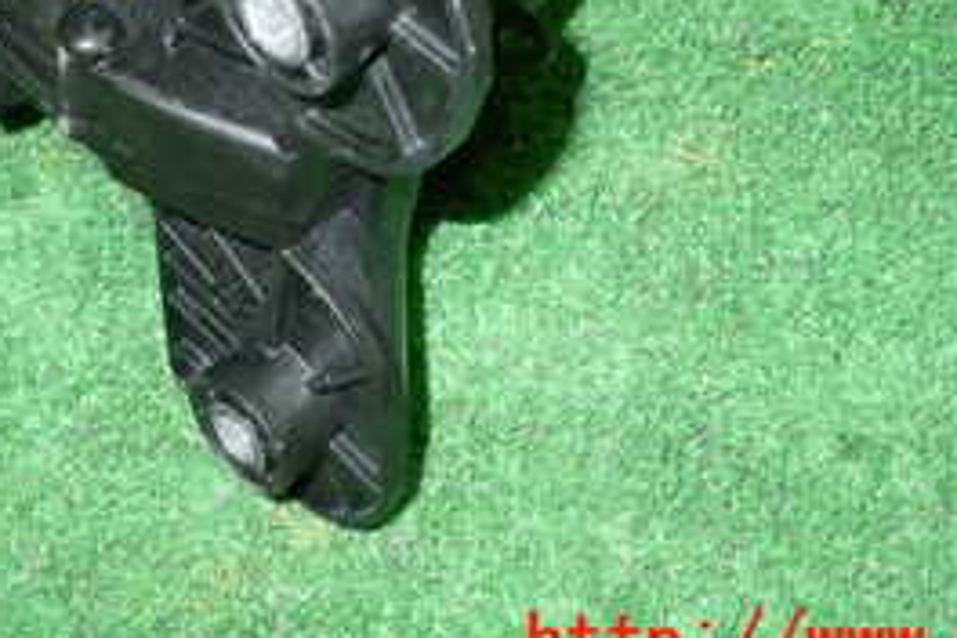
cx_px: 257
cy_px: -123
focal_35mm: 71
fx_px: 1887
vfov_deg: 18.2
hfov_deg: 28.1
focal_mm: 5.4
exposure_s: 1/30
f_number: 6.3
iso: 800
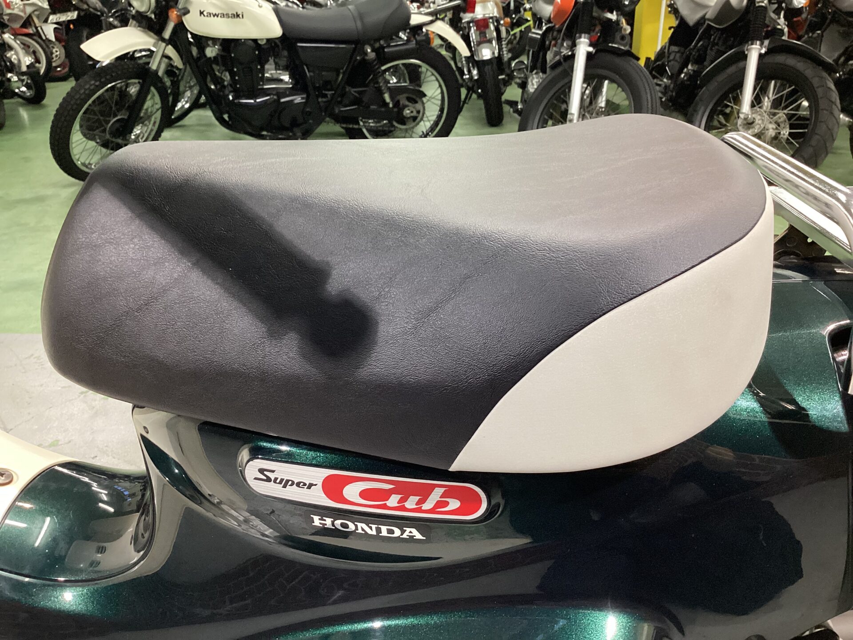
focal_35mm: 31
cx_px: 426
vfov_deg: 45.4
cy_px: 320
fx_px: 764
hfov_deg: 58.4
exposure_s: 1/50
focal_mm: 3.3
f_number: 2.4
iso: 200
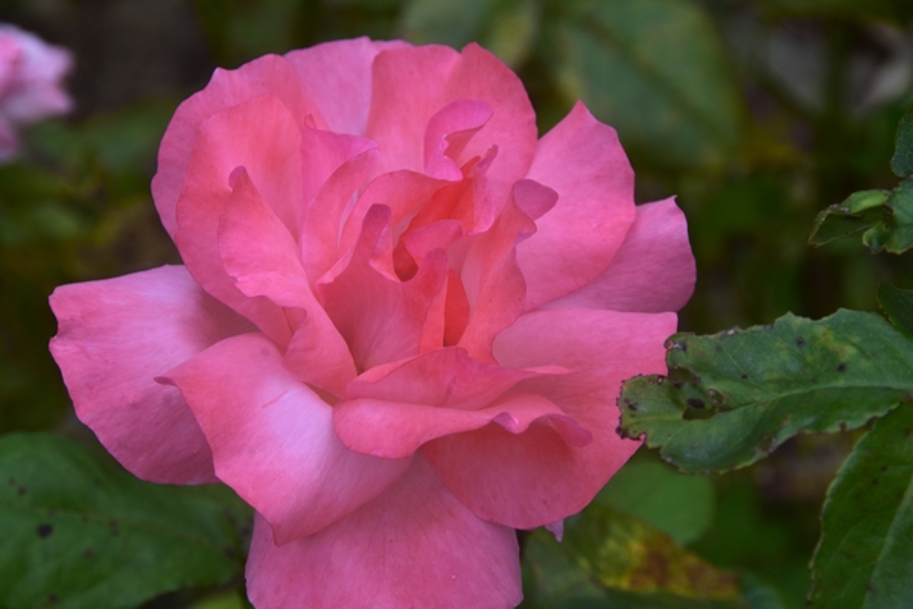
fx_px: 4260
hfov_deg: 12.2
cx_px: 456
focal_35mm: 168
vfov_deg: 8.2
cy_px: 304
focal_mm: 112
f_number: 10
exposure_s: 1/80
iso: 200
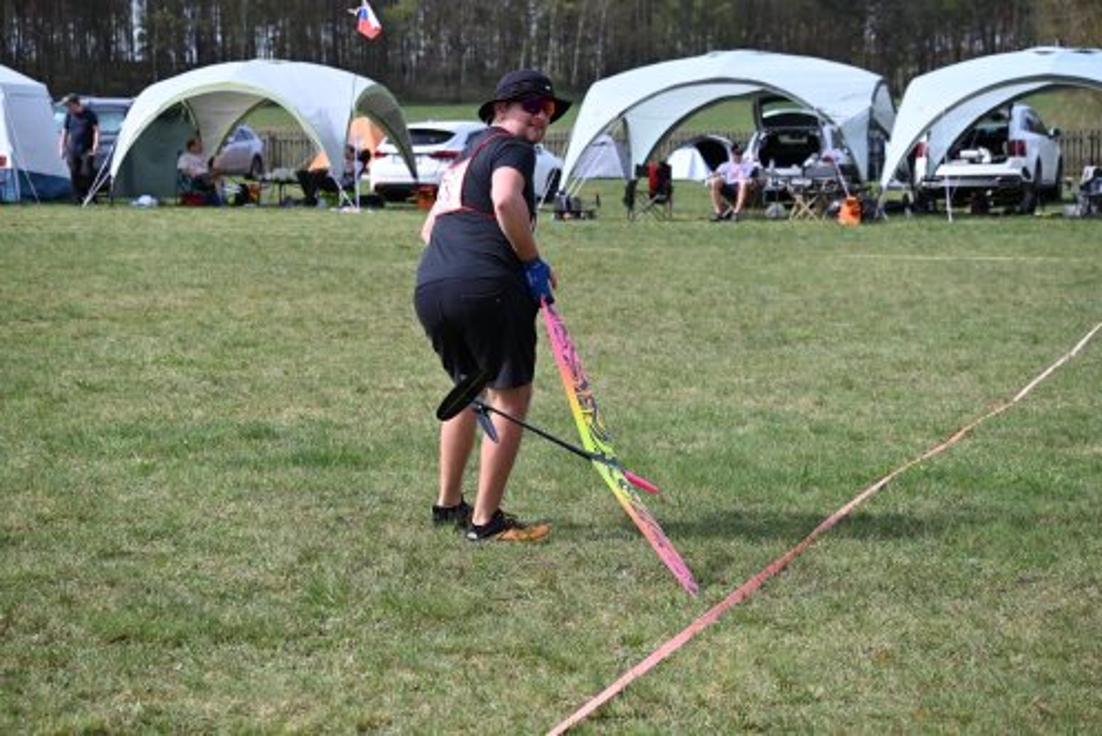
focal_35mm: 100
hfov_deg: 20.4
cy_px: 368
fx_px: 3063
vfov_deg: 13.7
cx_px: 551
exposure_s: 1/800
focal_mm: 100
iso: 320
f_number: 7.1
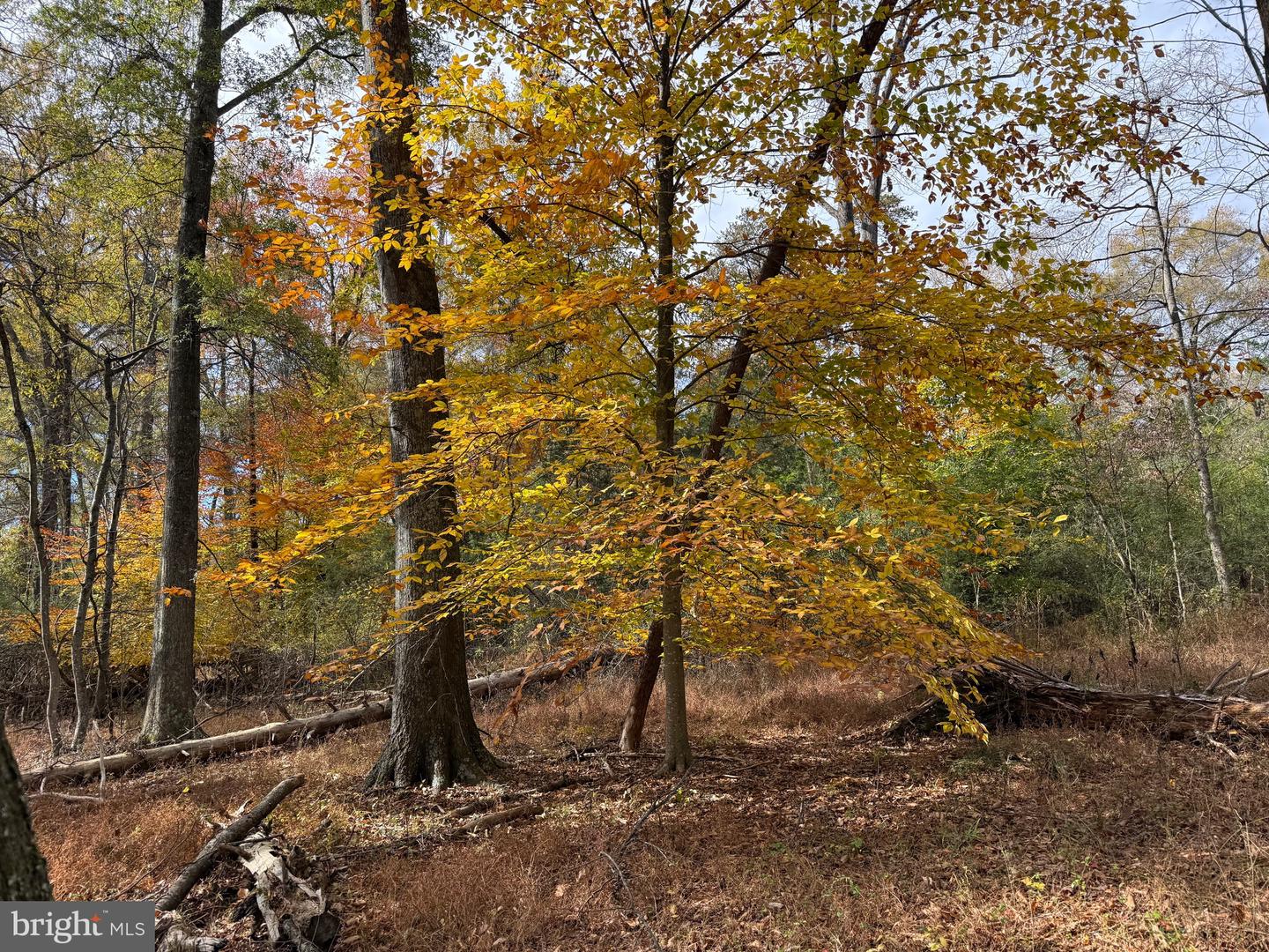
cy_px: 476
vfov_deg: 56.8
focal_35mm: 24
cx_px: 634
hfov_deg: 71.6
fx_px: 880
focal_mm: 6.76
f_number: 1.78
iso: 100
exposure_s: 1/1337
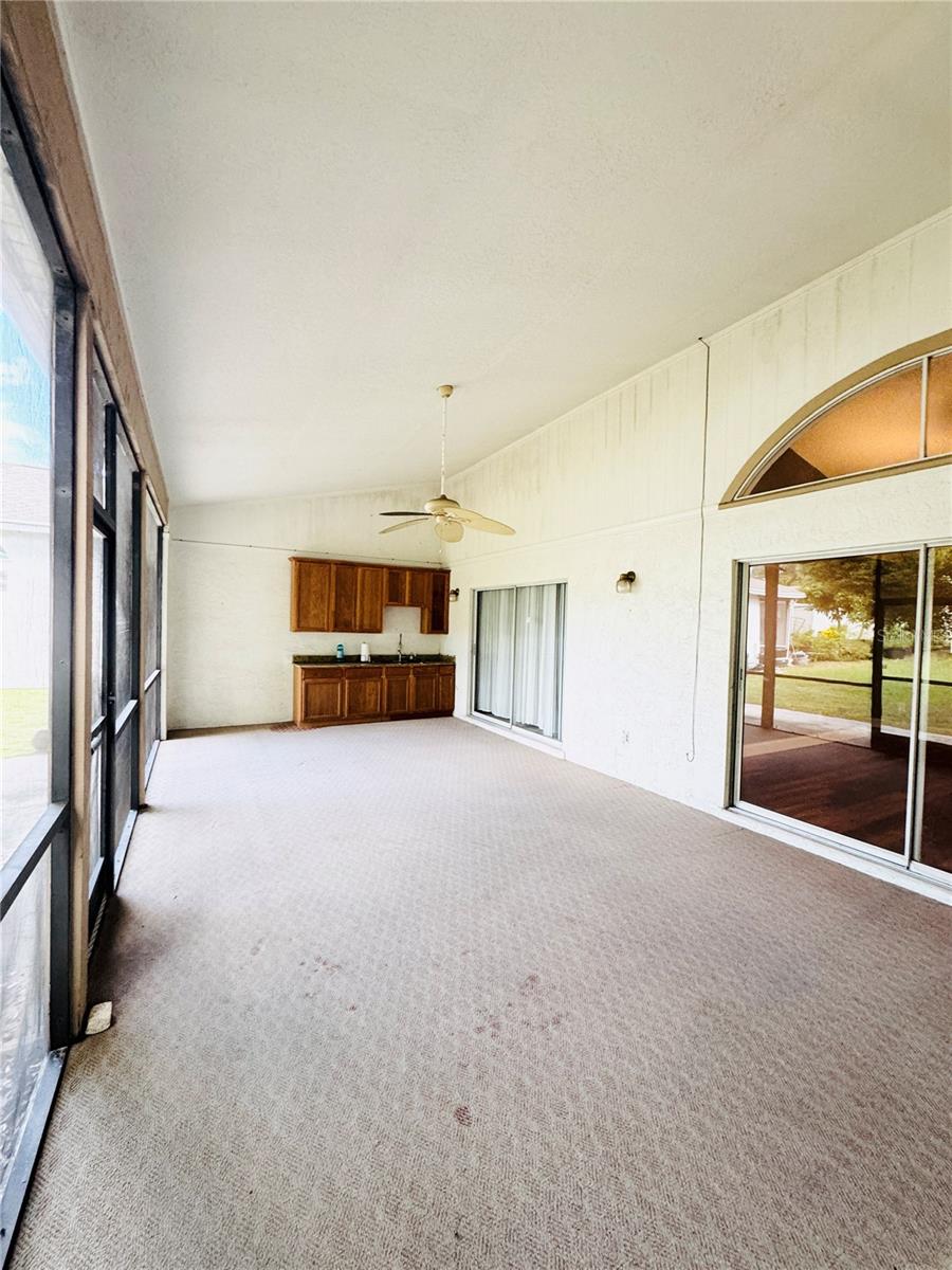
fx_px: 513
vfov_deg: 102.1
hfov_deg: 85.7
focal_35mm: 14
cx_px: 476
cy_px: 635
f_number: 2.2
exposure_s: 1/99
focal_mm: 2.22
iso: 200
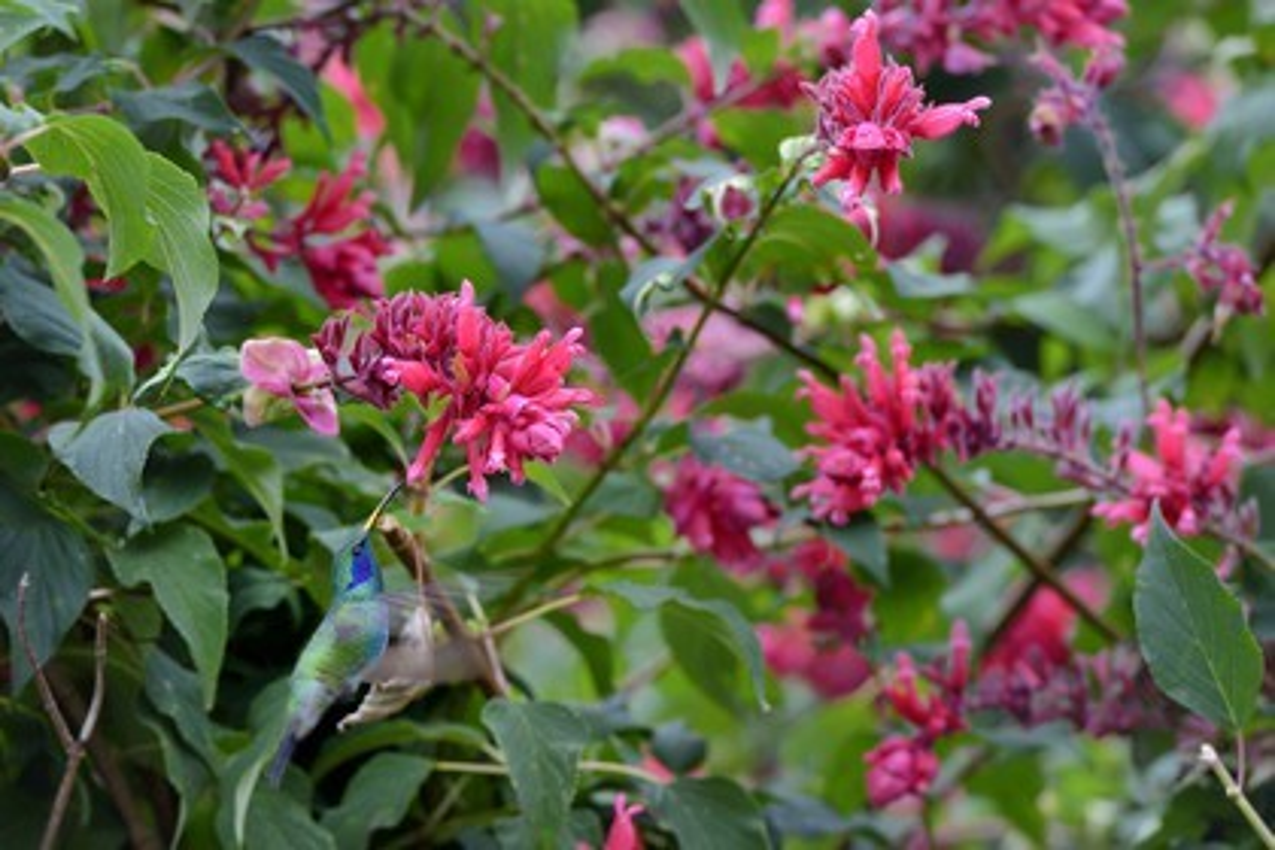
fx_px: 7083
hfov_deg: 10.3
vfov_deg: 6.9
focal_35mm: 200
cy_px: 425
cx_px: 638
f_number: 5.6
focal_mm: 200
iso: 400
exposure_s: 1/160
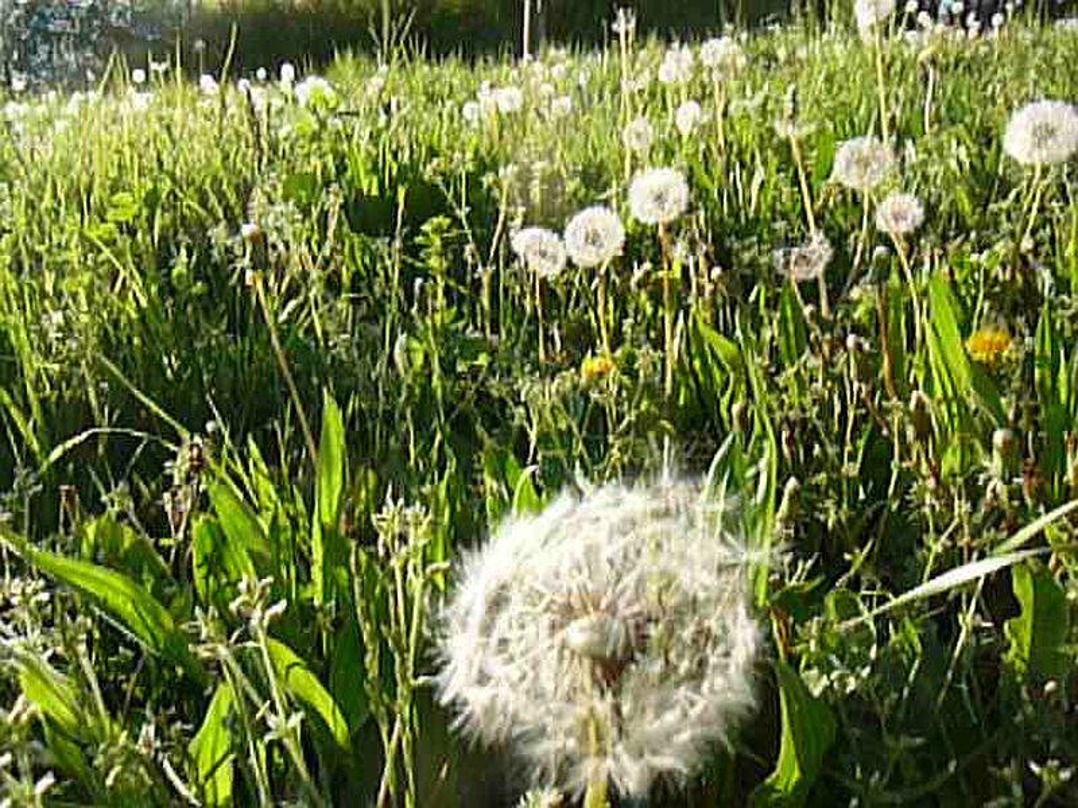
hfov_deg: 63.4
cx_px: 539
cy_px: 404
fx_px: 872
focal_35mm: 28
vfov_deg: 49.7
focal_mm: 4.7
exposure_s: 1/250
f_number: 8
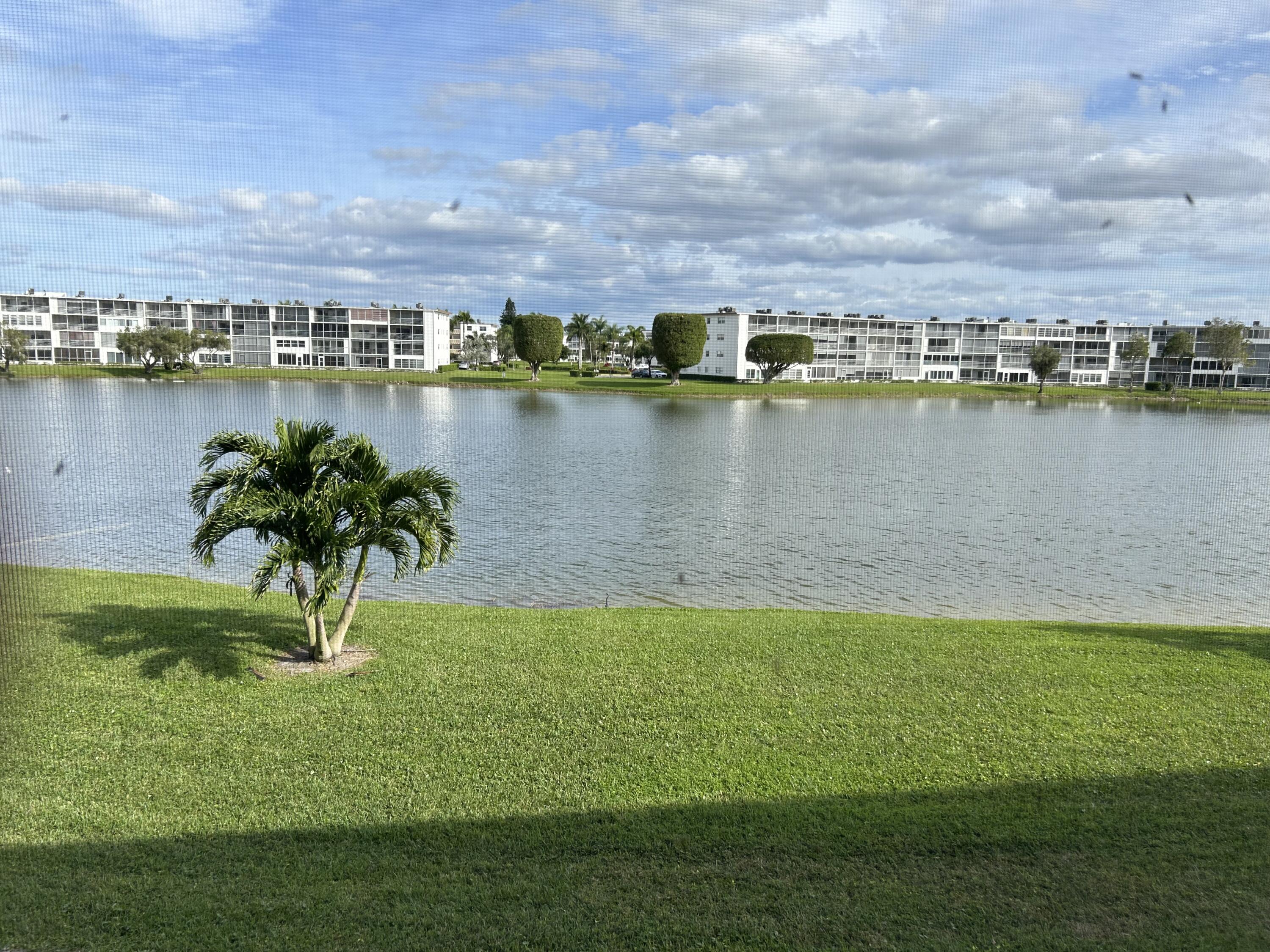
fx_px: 954
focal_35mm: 26
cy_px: 476
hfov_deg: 67.3
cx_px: 635
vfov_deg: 53.1
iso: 50
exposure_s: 1/2915
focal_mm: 5.7
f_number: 1.5
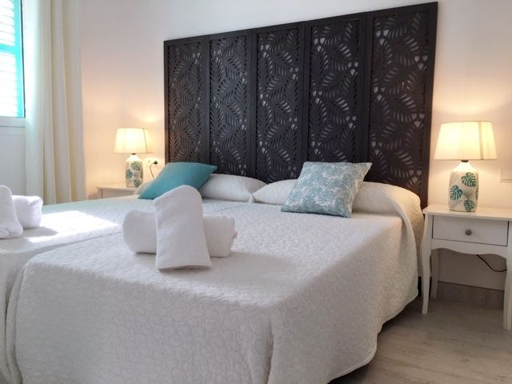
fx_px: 429
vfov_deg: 48.2
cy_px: 192
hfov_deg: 61.7
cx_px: 256
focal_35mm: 29
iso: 32
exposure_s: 1/50
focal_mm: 4.15
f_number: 2.2
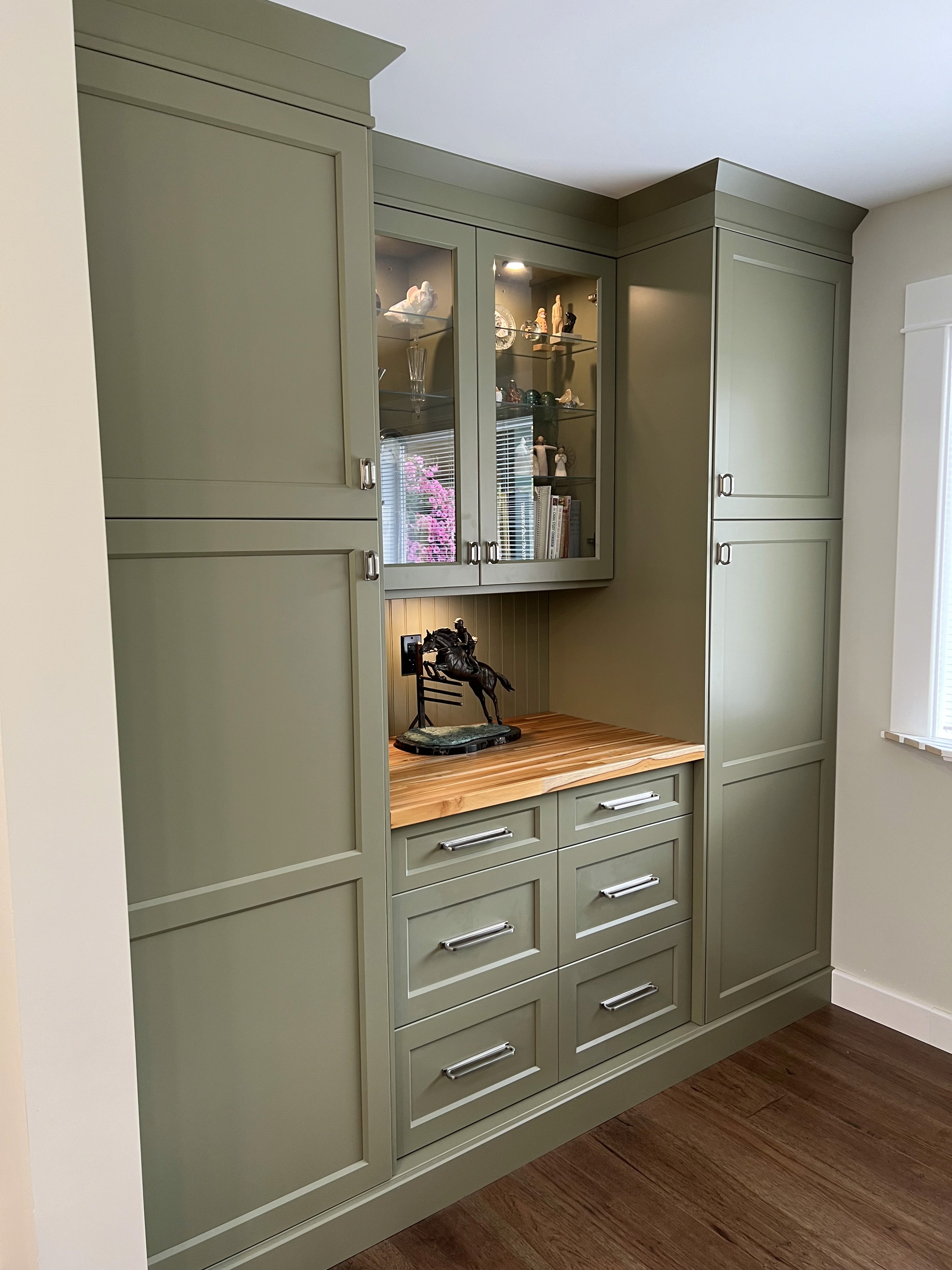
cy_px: 635
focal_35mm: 26
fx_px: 953
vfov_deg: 67.3
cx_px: 476
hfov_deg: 53.1
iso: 80
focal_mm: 5.7
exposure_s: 1/60
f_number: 1.5
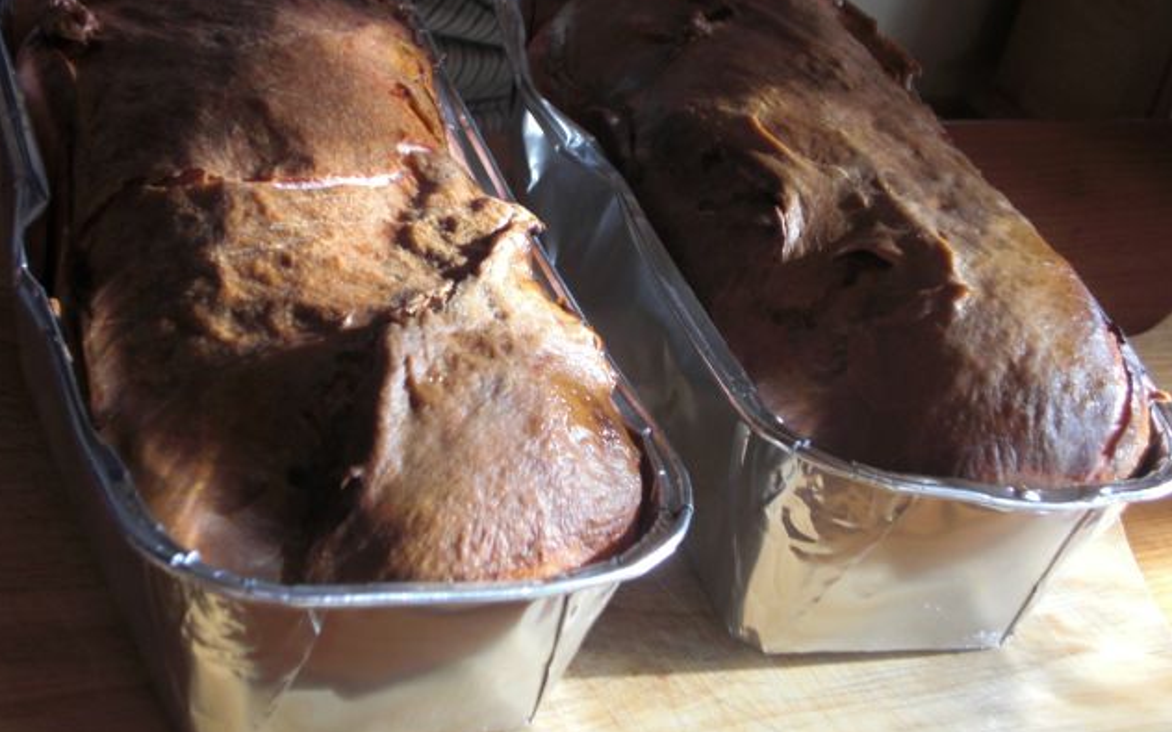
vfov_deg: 22.0
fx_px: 1885
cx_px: 580
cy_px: 297
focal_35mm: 59
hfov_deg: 34.5
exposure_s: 1/80
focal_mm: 9.8
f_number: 3.6
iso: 100
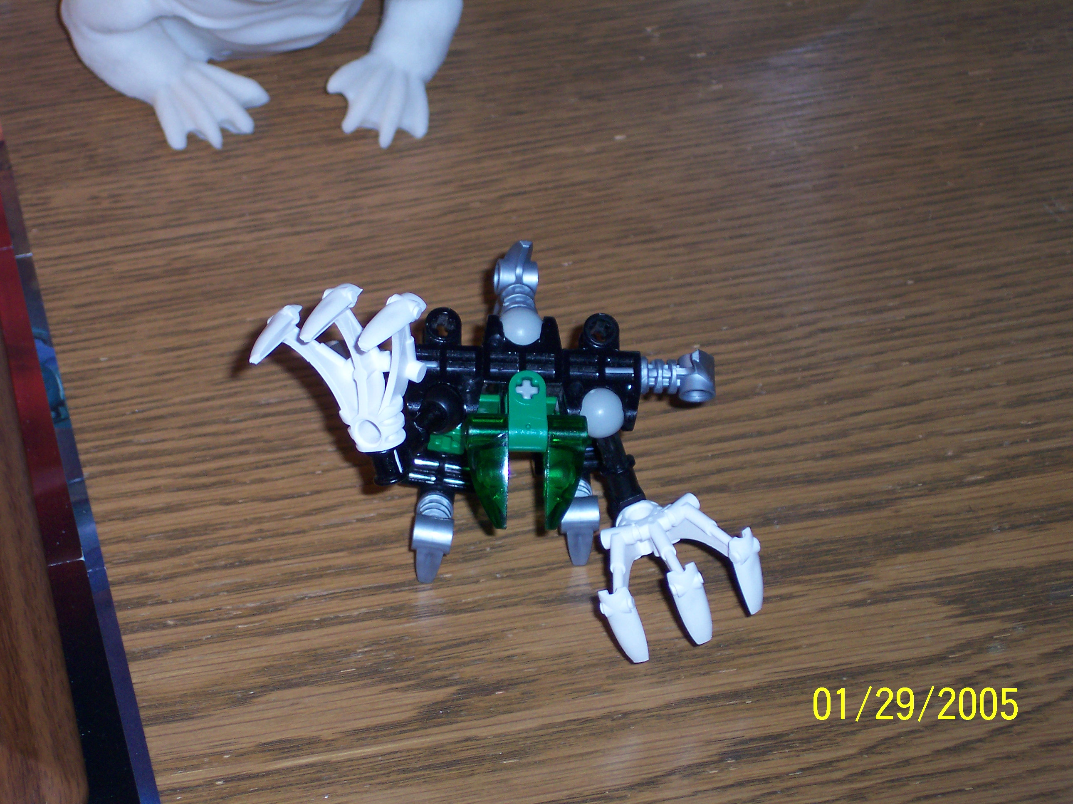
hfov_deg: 17.3
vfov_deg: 13.0
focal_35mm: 114
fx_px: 3532
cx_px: 536
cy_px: 402
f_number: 4.8
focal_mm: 24
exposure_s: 1/90
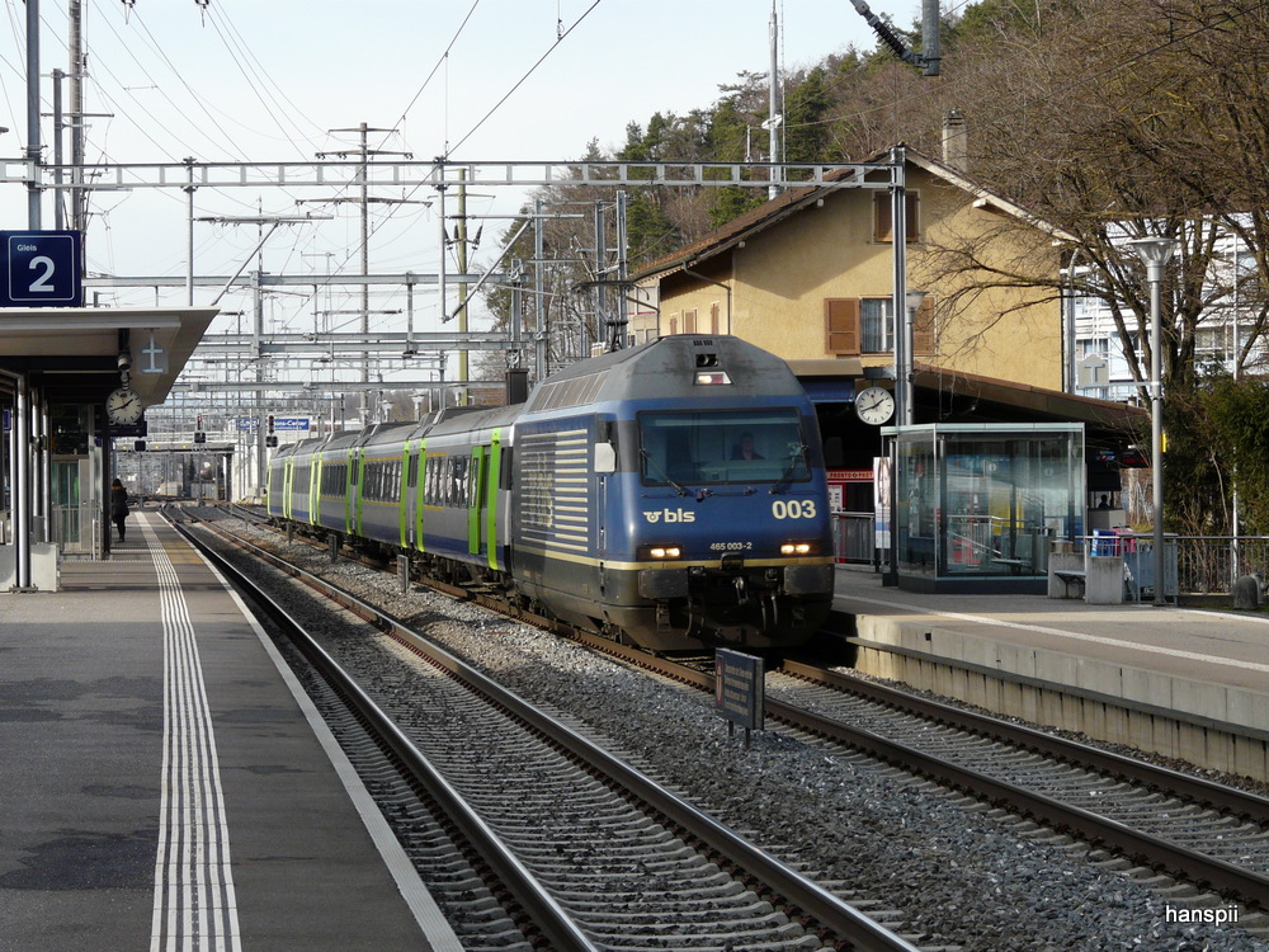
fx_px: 4179
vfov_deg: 13.0
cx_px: 634
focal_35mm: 114
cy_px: 476
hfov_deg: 17.3
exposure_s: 1/250
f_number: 5
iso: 100
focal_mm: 18.8
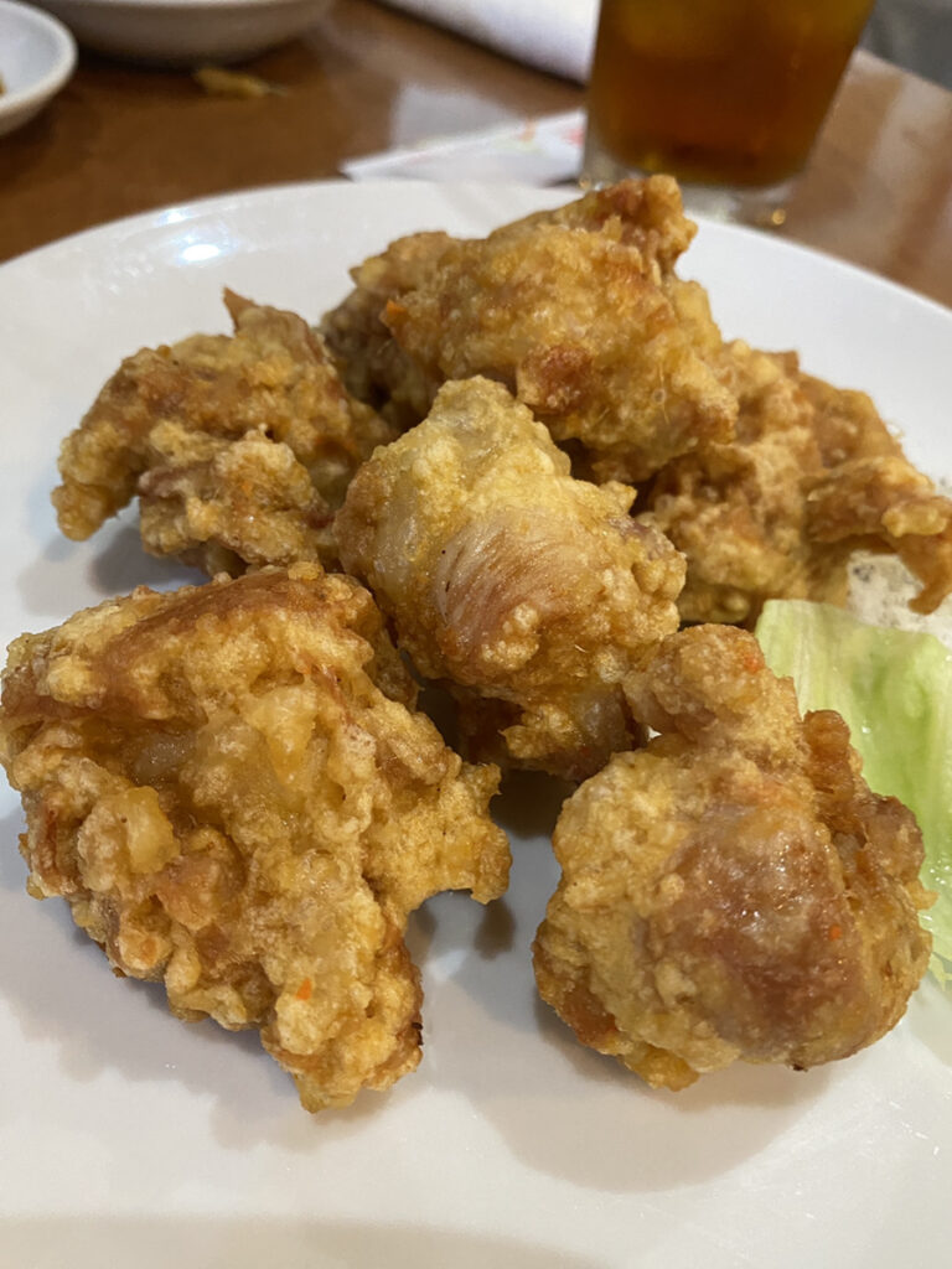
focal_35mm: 25
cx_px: 476
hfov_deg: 54.9
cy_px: 634
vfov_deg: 69.4
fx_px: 917
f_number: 1.8
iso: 320
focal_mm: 4.25
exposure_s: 1/60
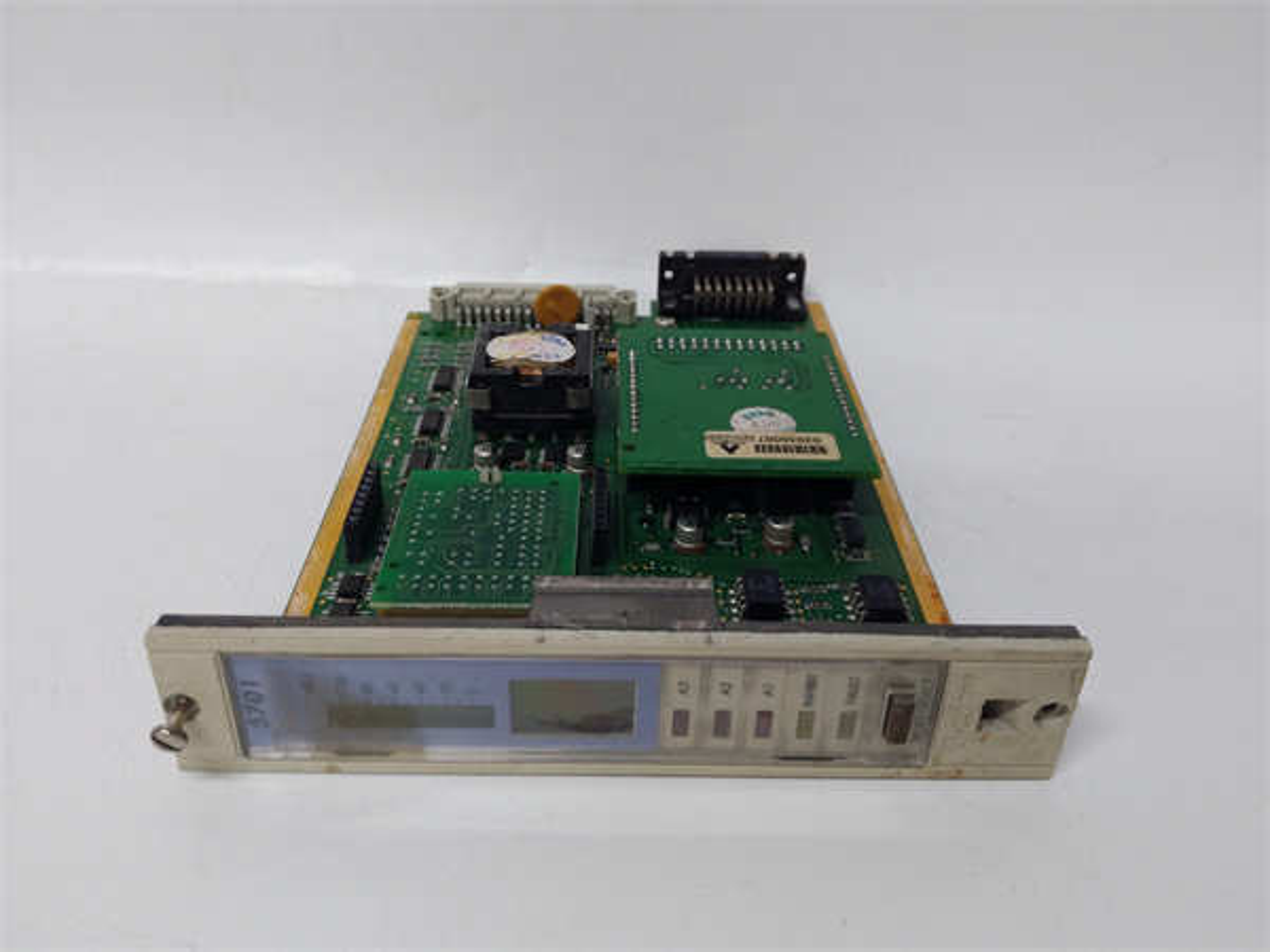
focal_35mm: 27
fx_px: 991
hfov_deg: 65.3
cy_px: 476
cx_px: 635
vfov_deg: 51.4
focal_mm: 3.79
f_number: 2
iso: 188
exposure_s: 1/33
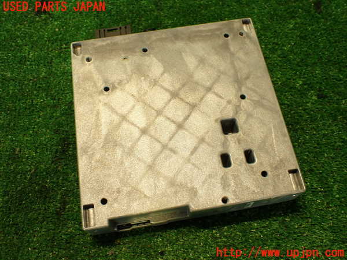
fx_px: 321
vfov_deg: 44.2
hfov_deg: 56.8
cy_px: 130
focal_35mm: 32
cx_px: 174
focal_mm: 5.79
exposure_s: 1/40
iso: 200
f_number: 2.4
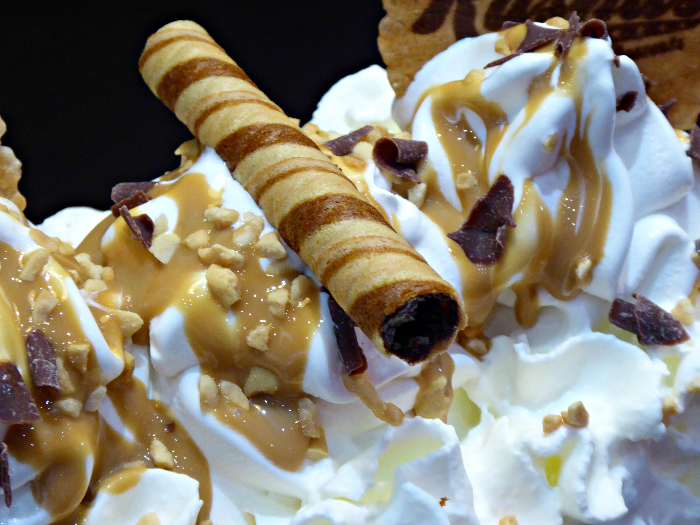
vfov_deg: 19.9
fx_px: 1496
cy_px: 262
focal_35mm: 74
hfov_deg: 26.3
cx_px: 350
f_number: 4.6
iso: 400
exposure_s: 1/15
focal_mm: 13.2
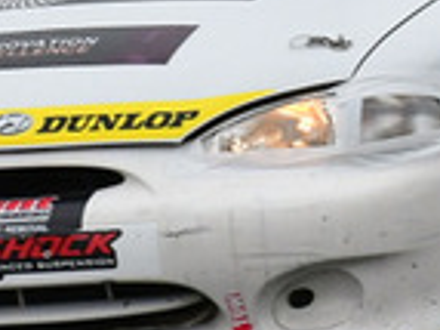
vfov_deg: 0.4
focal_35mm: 4038
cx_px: 388
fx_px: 51284
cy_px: -237
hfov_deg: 0.5
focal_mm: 500
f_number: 10
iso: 1000
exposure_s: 1/640
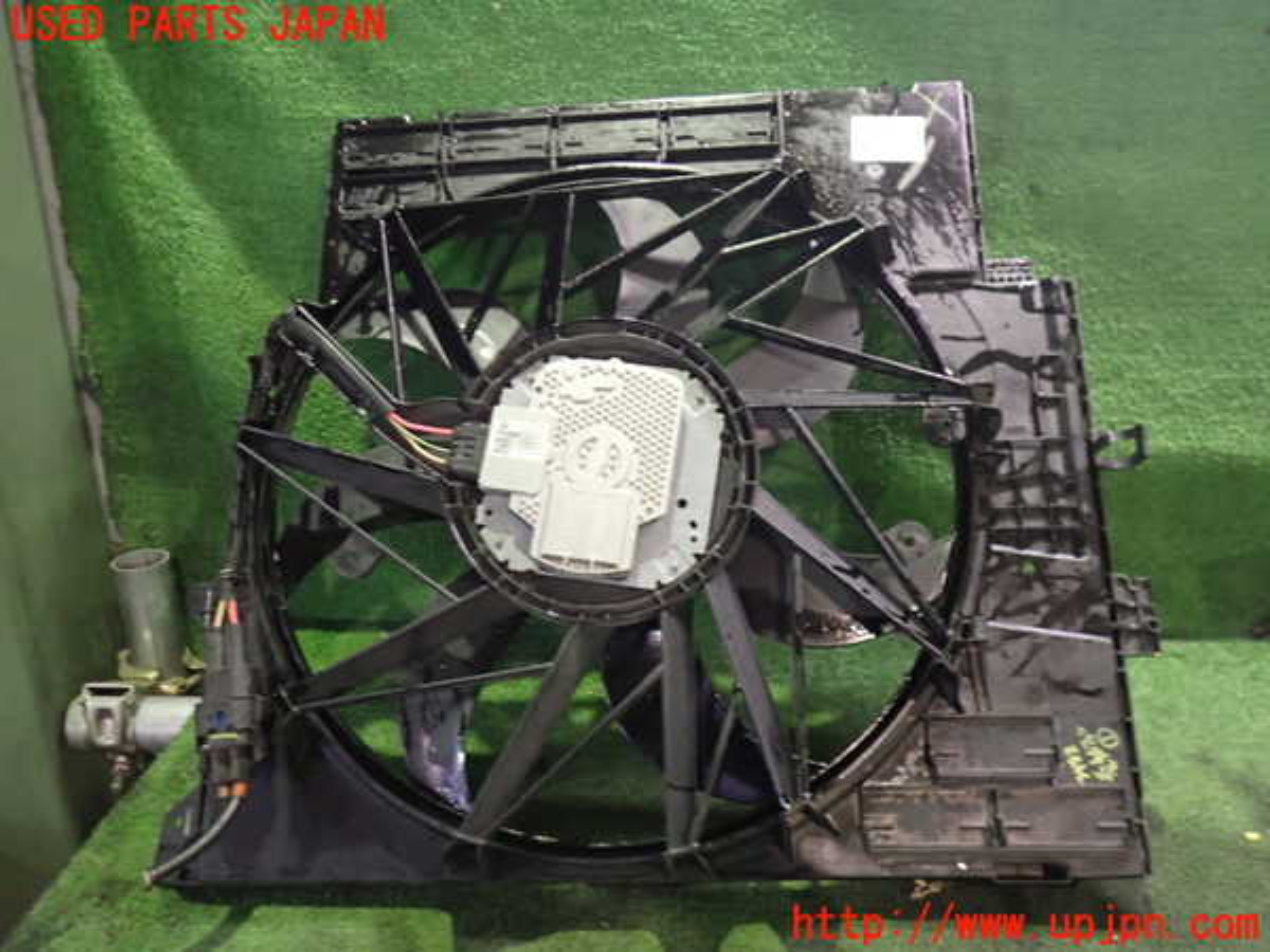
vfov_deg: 46.8
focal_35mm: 30
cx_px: 635
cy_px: 476
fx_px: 1101
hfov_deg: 60.0
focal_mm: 5.4
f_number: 2.3
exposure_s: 1/20
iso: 800
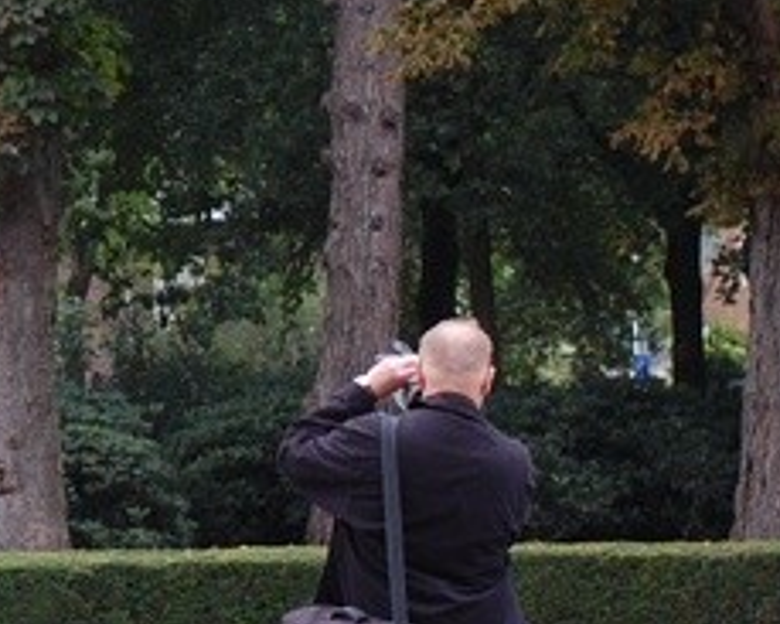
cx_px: -542
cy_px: 61
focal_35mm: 246
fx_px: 5676
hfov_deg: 7.7
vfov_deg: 6.3
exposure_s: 1/160
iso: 400
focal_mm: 50
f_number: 5.6
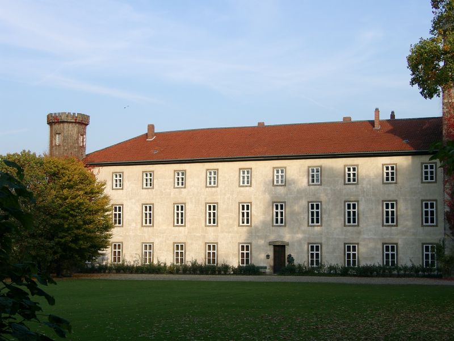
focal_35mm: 64
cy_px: 170
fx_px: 839
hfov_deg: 30.3
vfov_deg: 22.9
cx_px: 227
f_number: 4
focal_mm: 13.35
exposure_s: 1/325
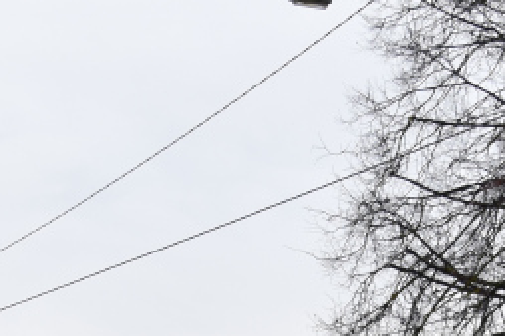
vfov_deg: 6.2
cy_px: 669
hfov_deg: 9.6
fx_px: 3014
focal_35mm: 215
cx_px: 266
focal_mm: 28
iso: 200
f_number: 6.3
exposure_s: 1/30
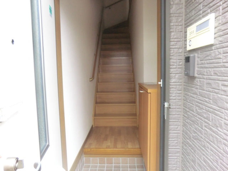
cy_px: 86
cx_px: 114
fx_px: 158
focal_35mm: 24
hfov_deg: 71.6
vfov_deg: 56.8
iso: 400
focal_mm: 4.3
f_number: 3.2
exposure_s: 1/60
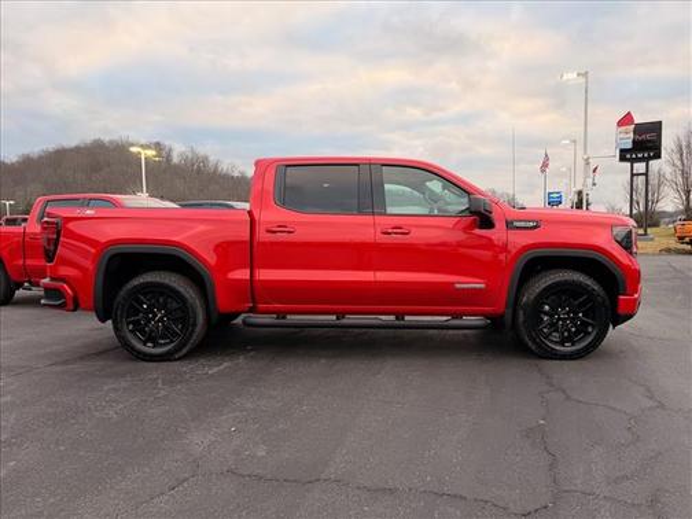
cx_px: 346
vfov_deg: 56.8
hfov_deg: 71.6
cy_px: 260
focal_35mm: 24
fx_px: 480
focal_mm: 6.76
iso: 50
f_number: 1.78
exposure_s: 1/121
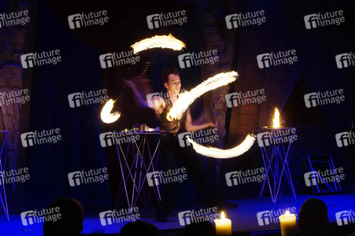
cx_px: 178
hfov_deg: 27.0
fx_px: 739
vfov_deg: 18.2
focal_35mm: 75
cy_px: 118
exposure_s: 1/5
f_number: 14
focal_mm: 75
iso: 1000
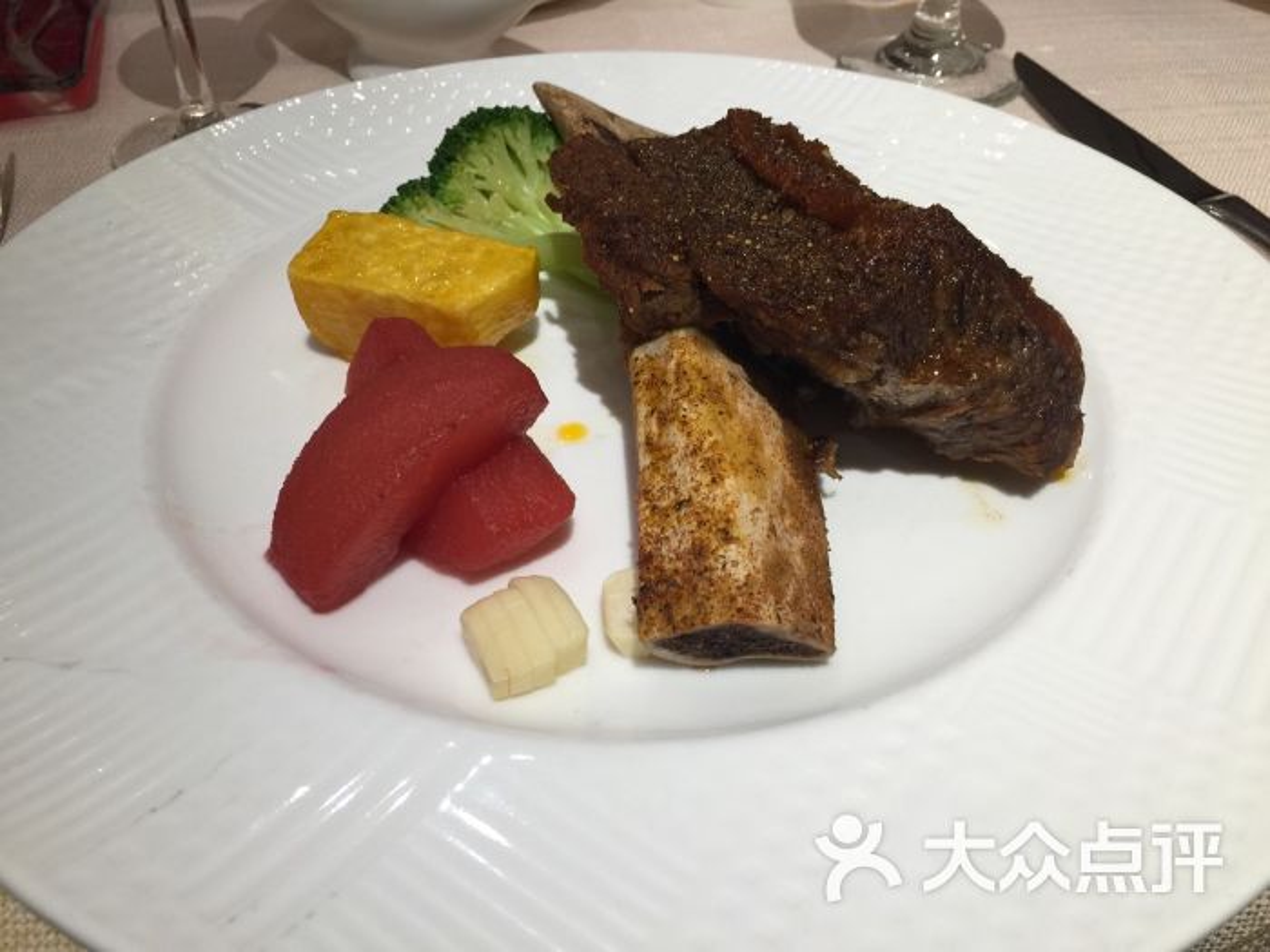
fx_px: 1064
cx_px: 635
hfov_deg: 61.7
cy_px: 476
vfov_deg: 48.2
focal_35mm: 29
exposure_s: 1/33
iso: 50
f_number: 2.2
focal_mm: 4.15
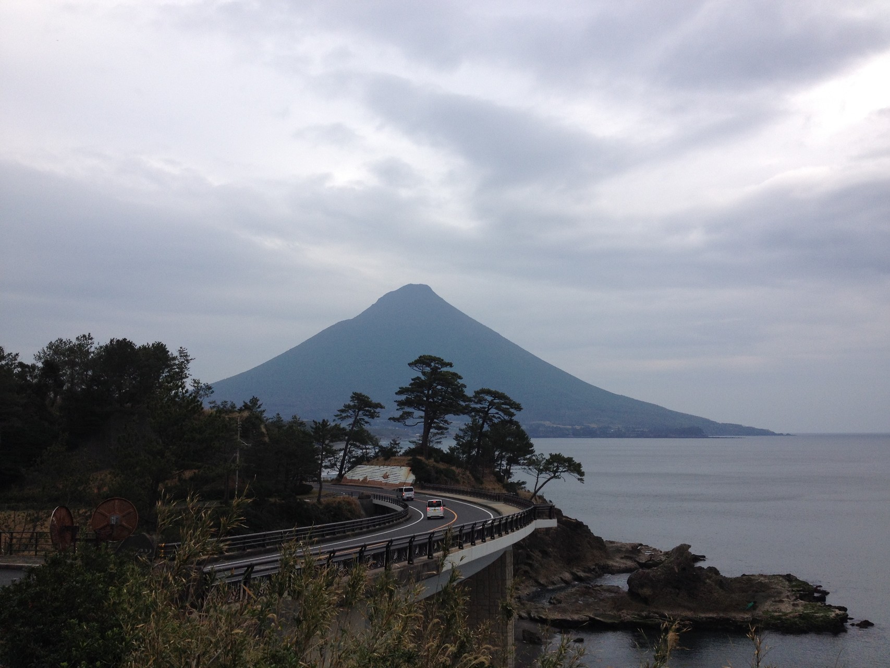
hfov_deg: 52.6
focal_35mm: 35
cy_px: 334
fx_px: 900
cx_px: 445
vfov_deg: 40.7
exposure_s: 1/1783
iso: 50
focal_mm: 4.28
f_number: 2.4
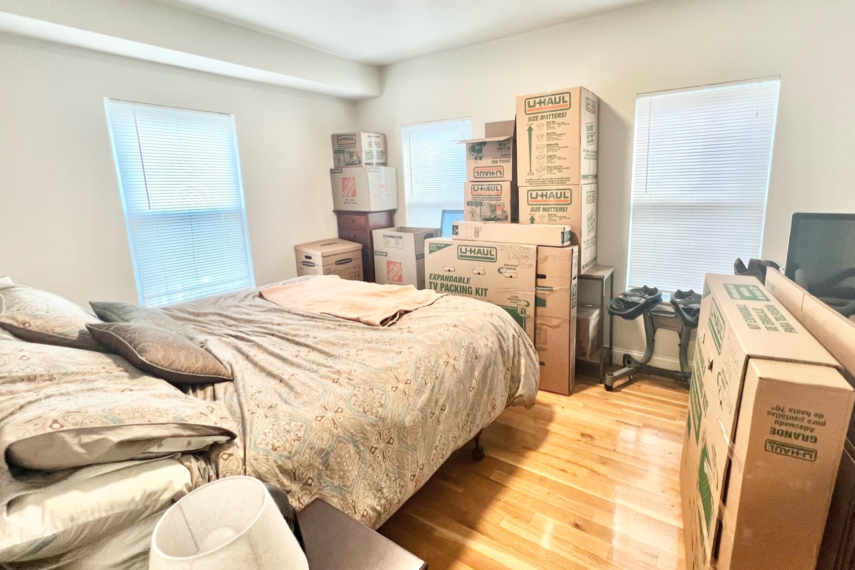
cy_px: 261
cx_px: 471
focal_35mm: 16
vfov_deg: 73.6
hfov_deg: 96.4
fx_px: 380
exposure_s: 1/60
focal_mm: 1.57
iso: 160
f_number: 1.8
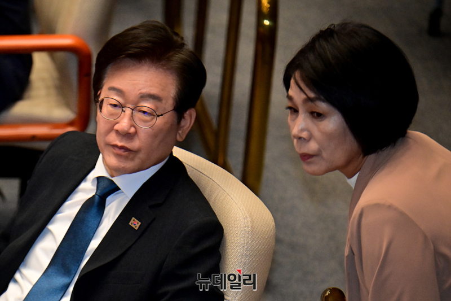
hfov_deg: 6.4
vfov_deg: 4.3
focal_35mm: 320
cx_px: 226
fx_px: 4008
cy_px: 150
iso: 6400
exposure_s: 1/250
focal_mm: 320
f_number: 5.6
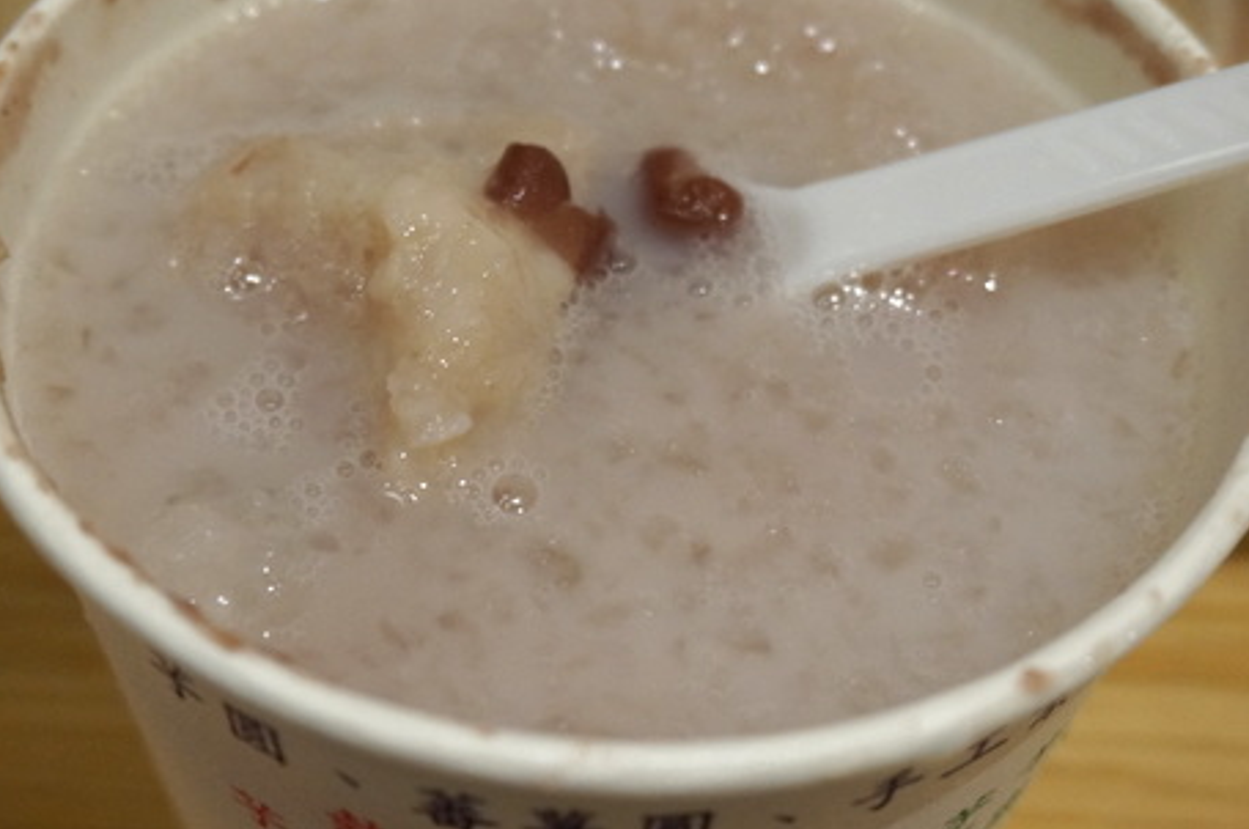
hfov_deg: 37.7
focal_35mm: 53
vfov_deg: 25.5
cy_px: 336
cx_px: 546
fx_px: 1826
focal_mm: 25
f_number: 4.5
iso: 1600
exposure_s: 1/60
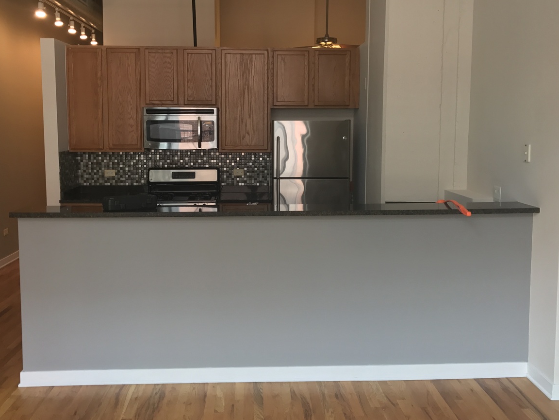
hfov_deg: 52.6
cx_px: 269
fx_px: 565
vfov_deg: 40.6
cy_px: 176
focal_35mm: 35
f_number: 1.8
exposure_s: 1/30
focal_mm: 3.99
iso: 32
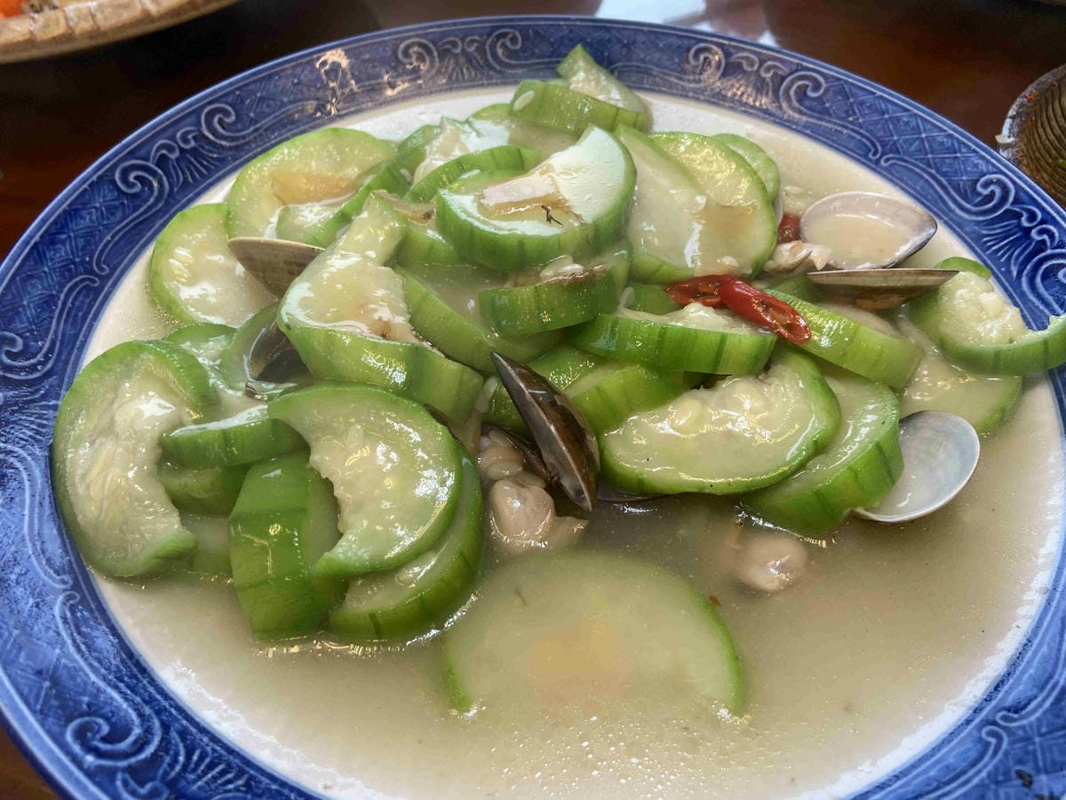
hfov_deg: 67.3
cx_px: 533
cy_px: 400
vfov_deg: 53.1
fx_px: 801
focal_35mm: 26
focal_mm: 4.25
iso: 64
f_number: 1.8
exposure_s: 1/120
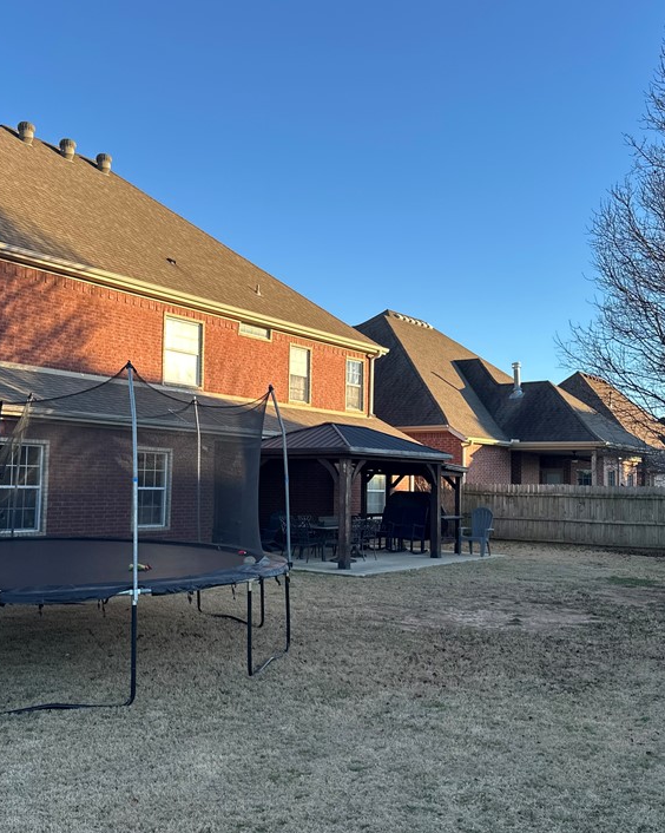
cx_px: 289
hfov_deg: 43.2
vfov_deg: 52.9
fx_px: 837
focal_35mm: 34
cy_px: 433
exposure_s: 1/952
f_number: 1.78
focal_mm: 6.86
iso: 80
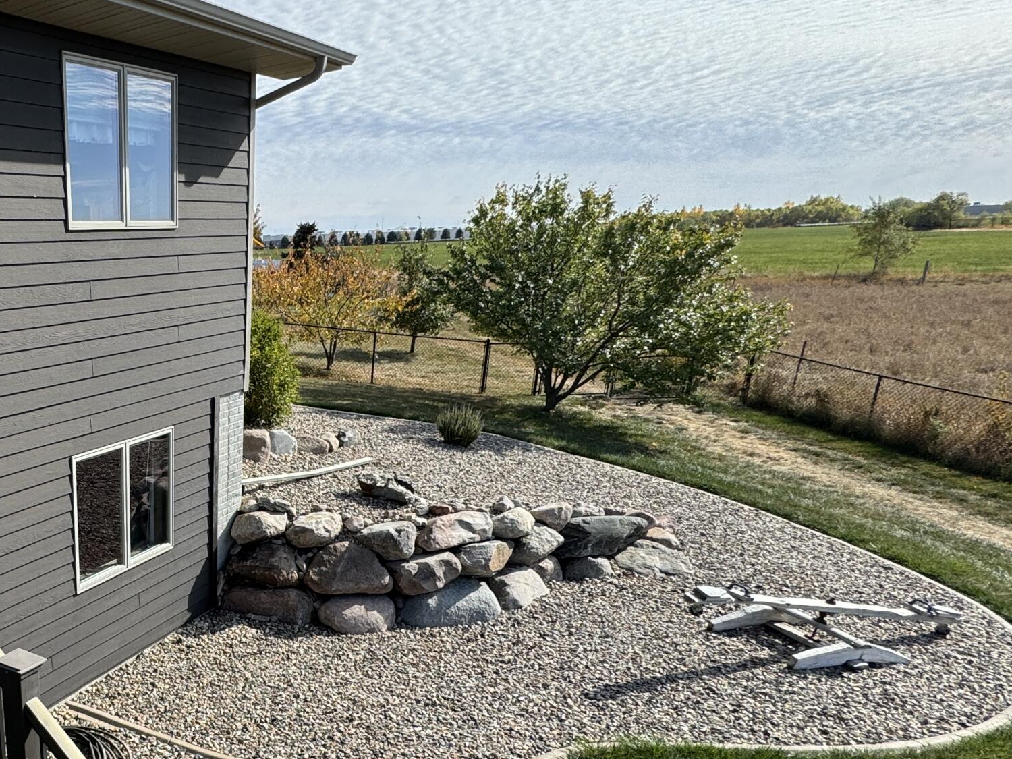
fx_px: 819
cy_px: 505
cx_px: 67
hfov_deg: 53.8
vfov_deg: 48.9
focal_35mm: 28
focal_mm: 2.22
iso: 40
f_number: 2.2
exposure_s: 1/1006
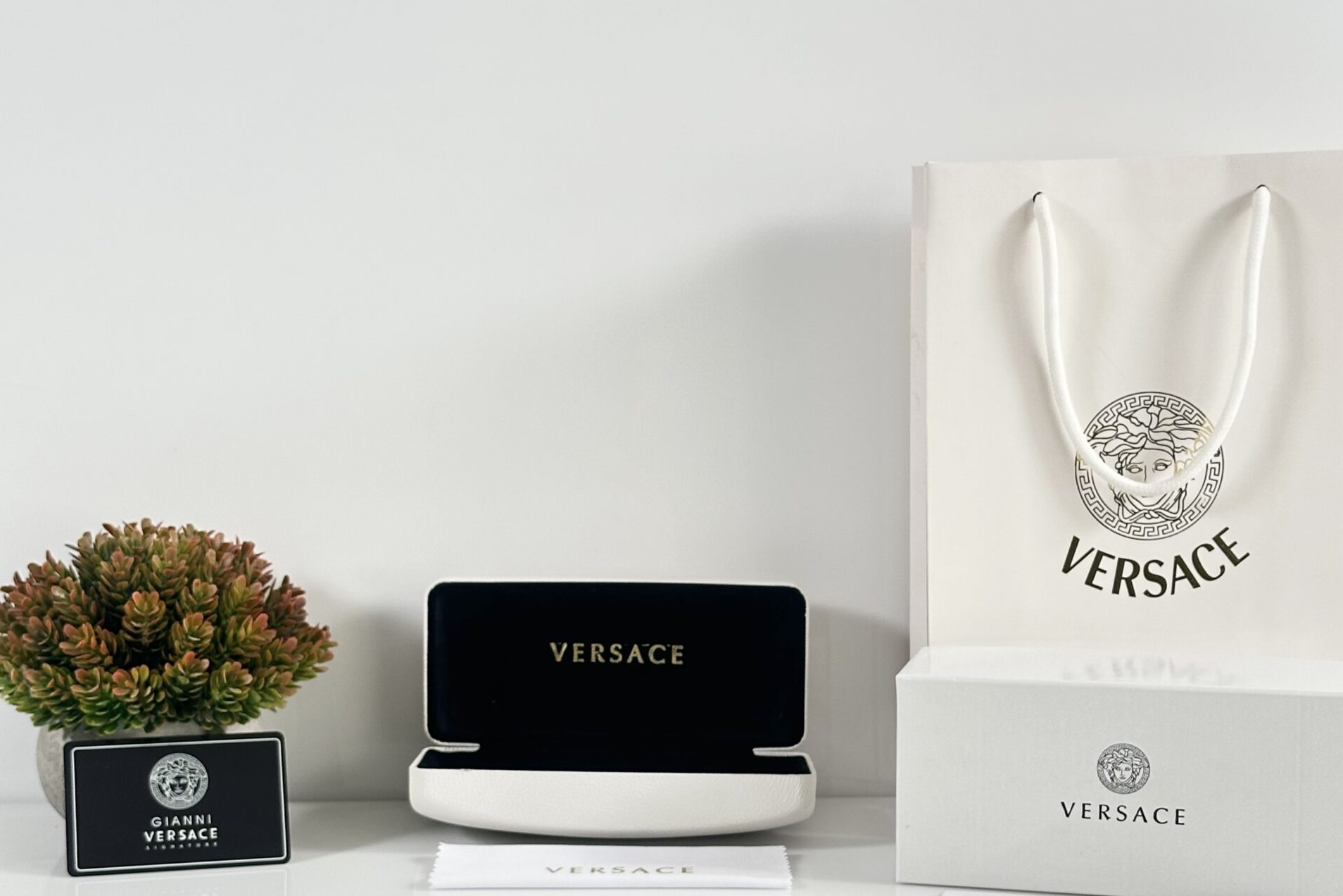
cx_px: 674
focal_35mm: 67
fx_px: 2499
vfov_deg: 20.2
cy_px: 618
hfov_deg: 30.1
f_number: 1.78
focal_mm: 6.86
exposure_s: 1/120
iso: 80
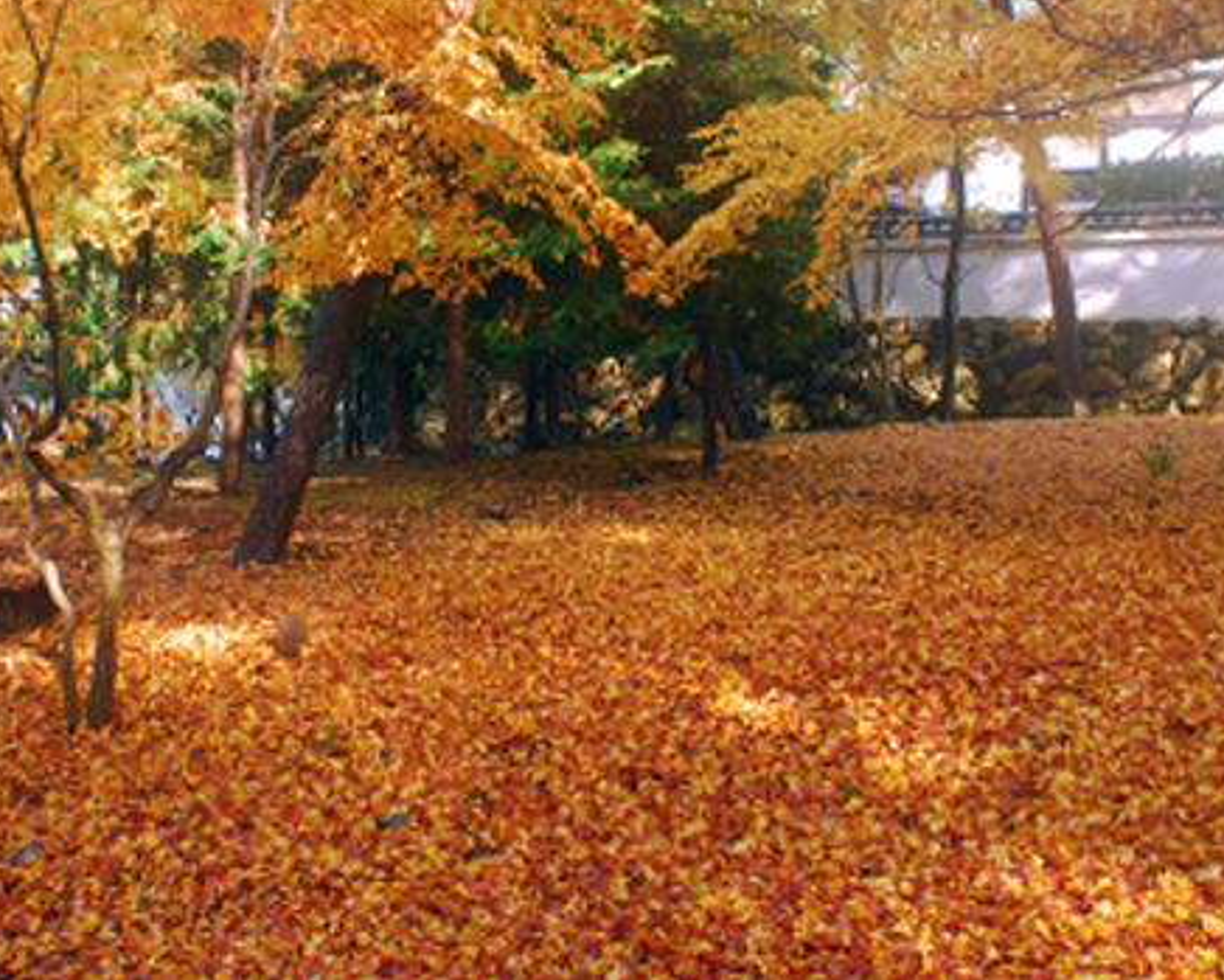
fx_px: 1522
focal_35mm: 42
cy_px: 372
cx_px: 576
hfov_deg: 43.8
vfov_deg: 35.5
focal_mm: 20
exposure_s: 1/80
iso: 200
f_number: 4.5
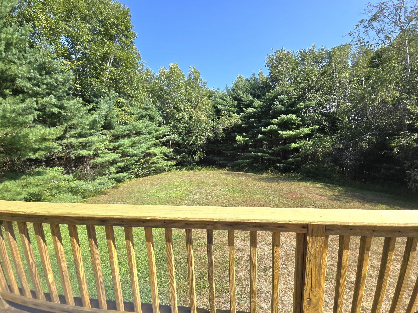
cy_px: 156
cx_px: 209
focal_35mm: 13
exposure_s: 1/1250
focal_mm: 2.2
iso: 50
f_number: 2.2
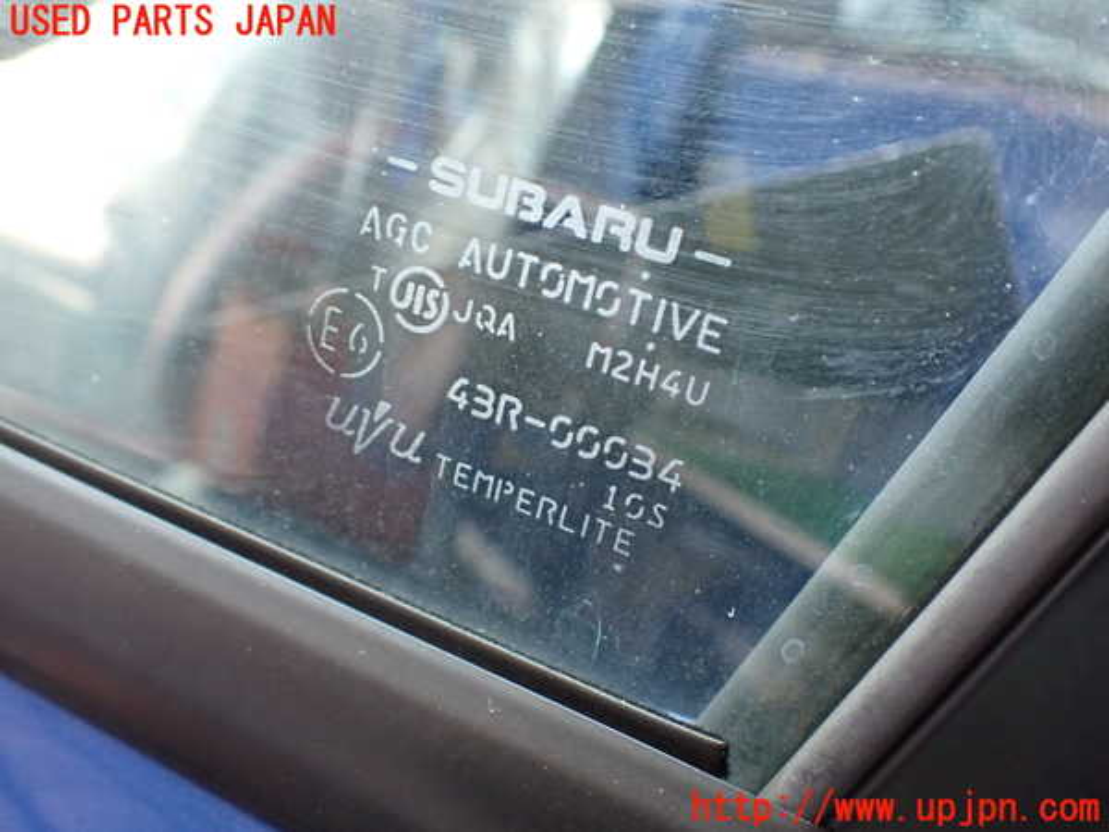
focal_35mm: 30
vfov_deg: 46.8
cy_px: 416
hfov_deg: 60.0
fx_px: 961
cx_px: 554
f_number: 2.3
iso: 400
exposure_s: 1/125
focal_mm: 5.4
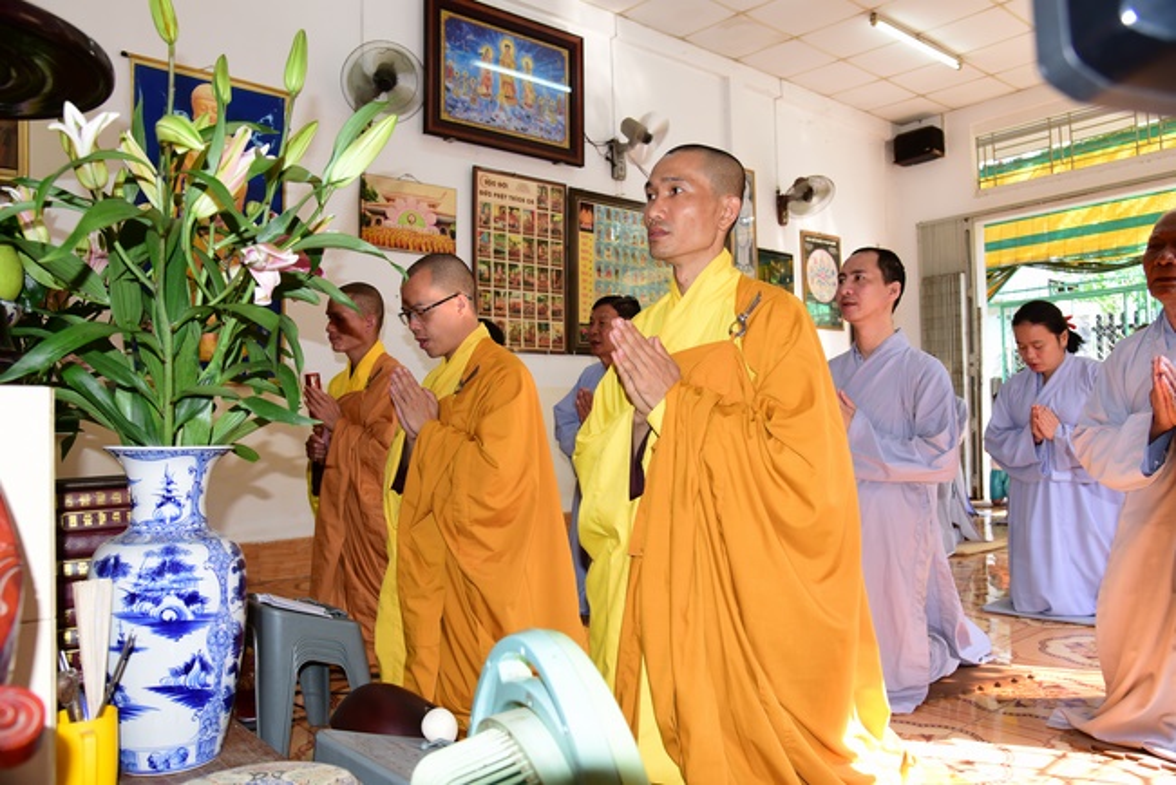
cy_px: 392
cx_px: 588
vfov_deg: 48.0
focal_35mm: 27
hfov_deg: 67.4
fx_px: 882
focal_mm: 27
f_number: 5
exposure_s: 1/160
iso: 1000
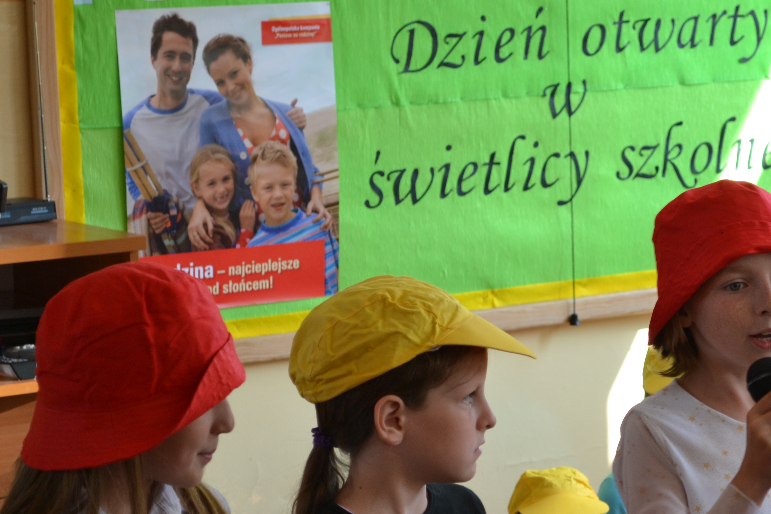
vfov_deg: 9.7
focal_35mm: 141
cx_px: 586
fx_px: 3016
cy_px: 345
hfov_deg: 14.5
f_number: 5.6
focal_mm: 55
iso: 280
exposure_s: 1/60
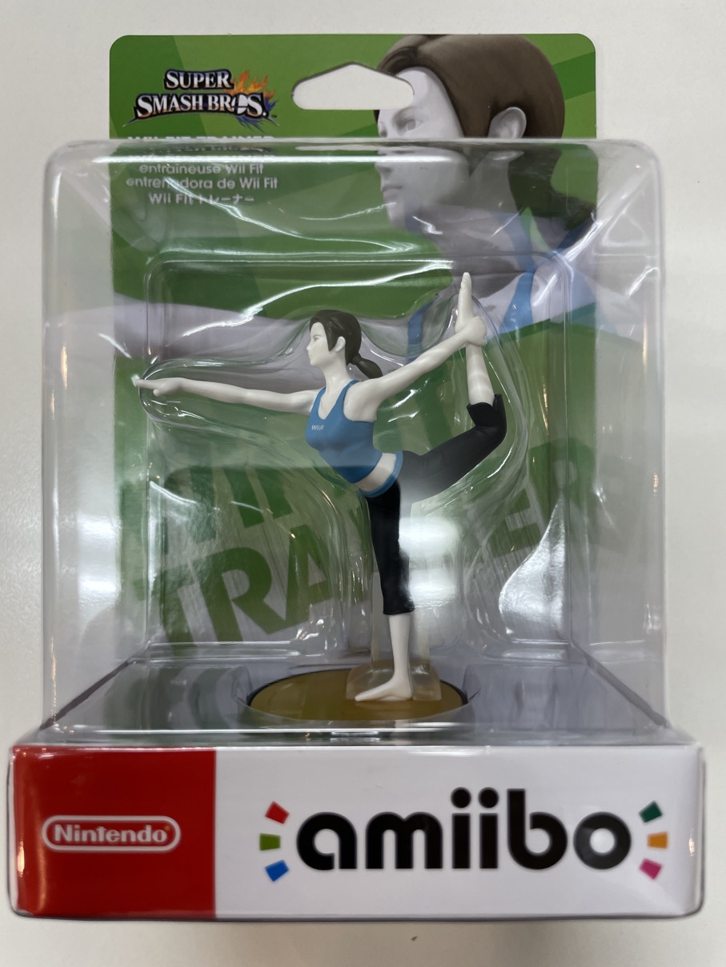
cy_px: 484
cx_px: 363
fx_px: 727
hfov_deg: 53.1
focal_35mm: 26
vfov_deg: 67.3
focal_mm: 4.2
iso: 80
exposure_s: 1/100
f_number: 1.6
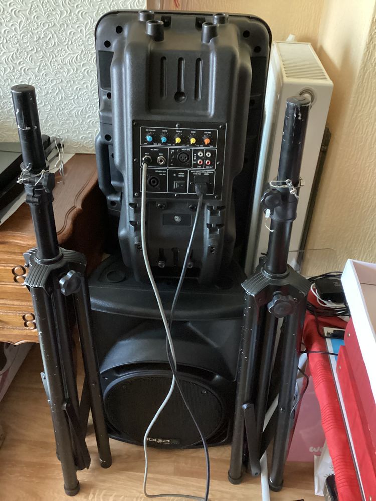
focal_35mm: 31
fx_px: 449
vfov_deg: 58.4
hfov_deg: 45.4
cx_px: 188
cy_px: 250
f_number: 2.4
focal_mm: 3.3
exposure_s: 1/17
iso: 800
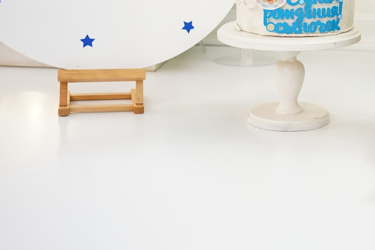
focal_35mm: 78
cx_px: 375
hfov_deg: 24.8
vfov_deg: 17.2
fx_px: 812
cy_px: 17
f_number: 2.8
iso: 320
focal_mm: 35
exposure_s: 1/160
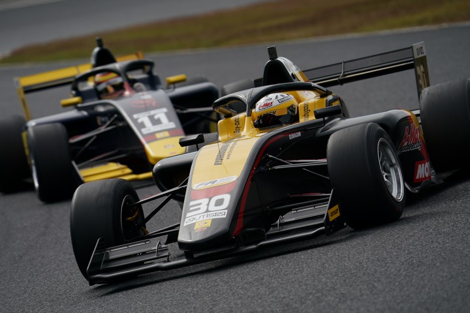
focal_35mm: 478
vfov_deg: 2.9
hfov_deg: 4.3
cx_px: 235
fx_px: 6240
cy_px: 156
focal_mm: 478
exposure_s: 1/800
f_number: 8
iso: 200
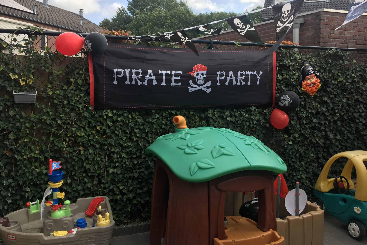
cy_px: 107
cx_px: 188
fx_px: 316
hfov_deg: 60.3
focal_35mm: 31
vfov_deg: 42.2
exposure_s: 1/534
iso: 25
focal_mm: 4.15
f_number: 2.2
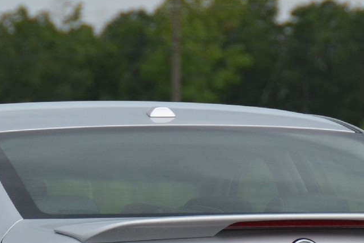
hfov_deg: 2.9
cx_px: 116
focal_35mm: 700
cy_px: 335
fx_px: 7077
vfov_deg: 2.0
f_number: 5.3
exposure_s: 1/1000
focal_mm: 120
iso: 640
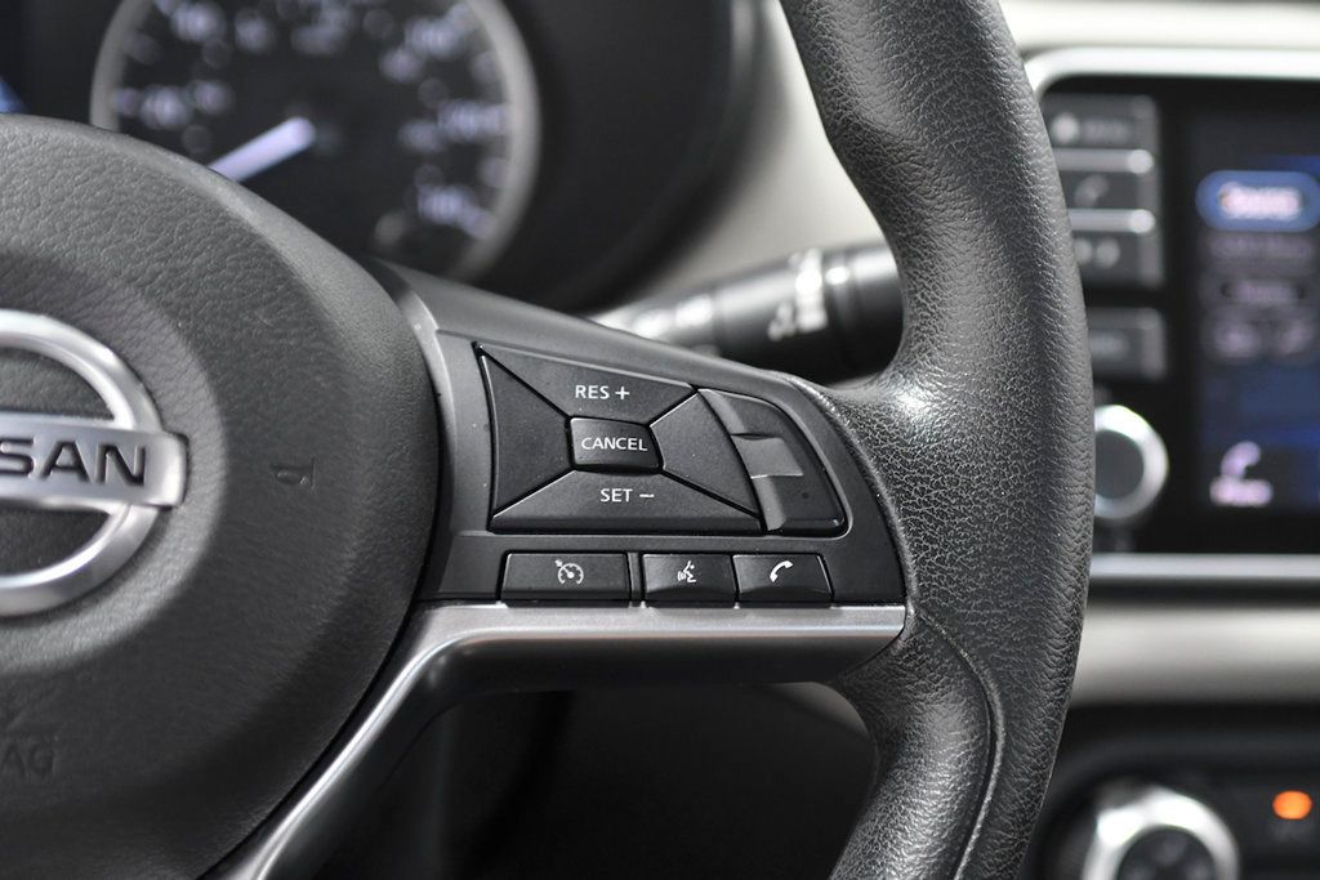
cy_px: 440
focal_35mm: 78
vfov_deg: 17.5
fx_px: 2860
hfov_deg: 26.0
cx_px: 660
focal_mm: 52
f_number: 3.5
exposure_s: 1/160
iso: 2000
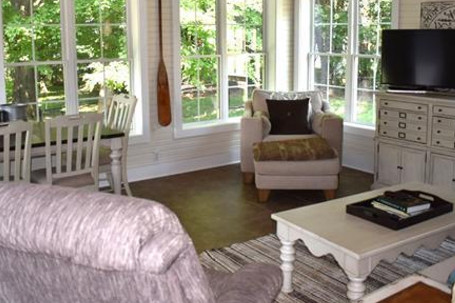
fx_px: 505
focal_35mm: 40
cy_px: 102
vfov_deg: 33.1
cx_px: 212
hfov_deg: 48.4
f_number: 3.5
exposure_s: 1/200
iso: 400
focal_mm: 18
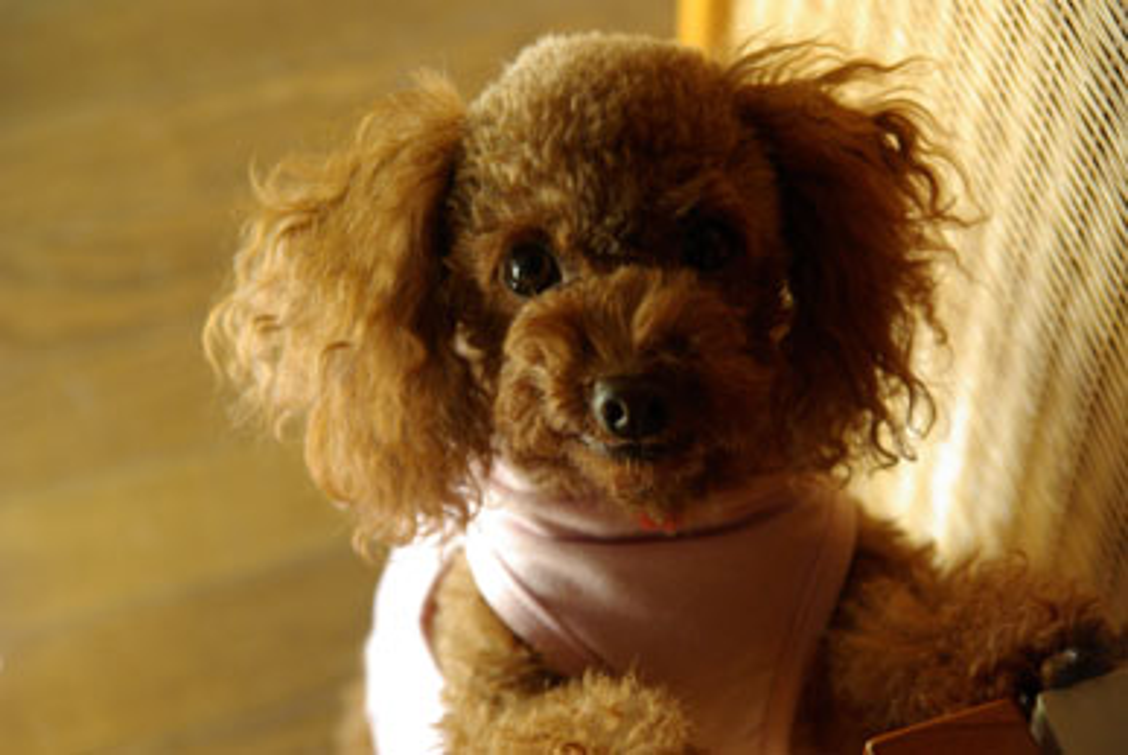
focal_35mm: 105
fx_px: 3294
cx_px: 564
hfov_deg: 19.4
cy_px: 378
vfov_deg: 13.1
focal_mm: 70
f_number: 4.5
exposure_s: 1/80
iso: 800
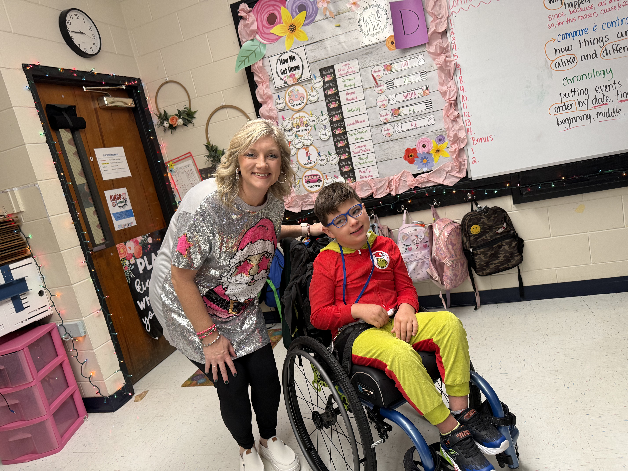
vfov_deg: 56.8
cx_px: 314
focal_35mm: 24
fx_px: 435
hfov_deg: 71.6
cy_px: 236
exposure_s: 1/60
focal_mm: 6.76
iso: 200
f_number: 1.78
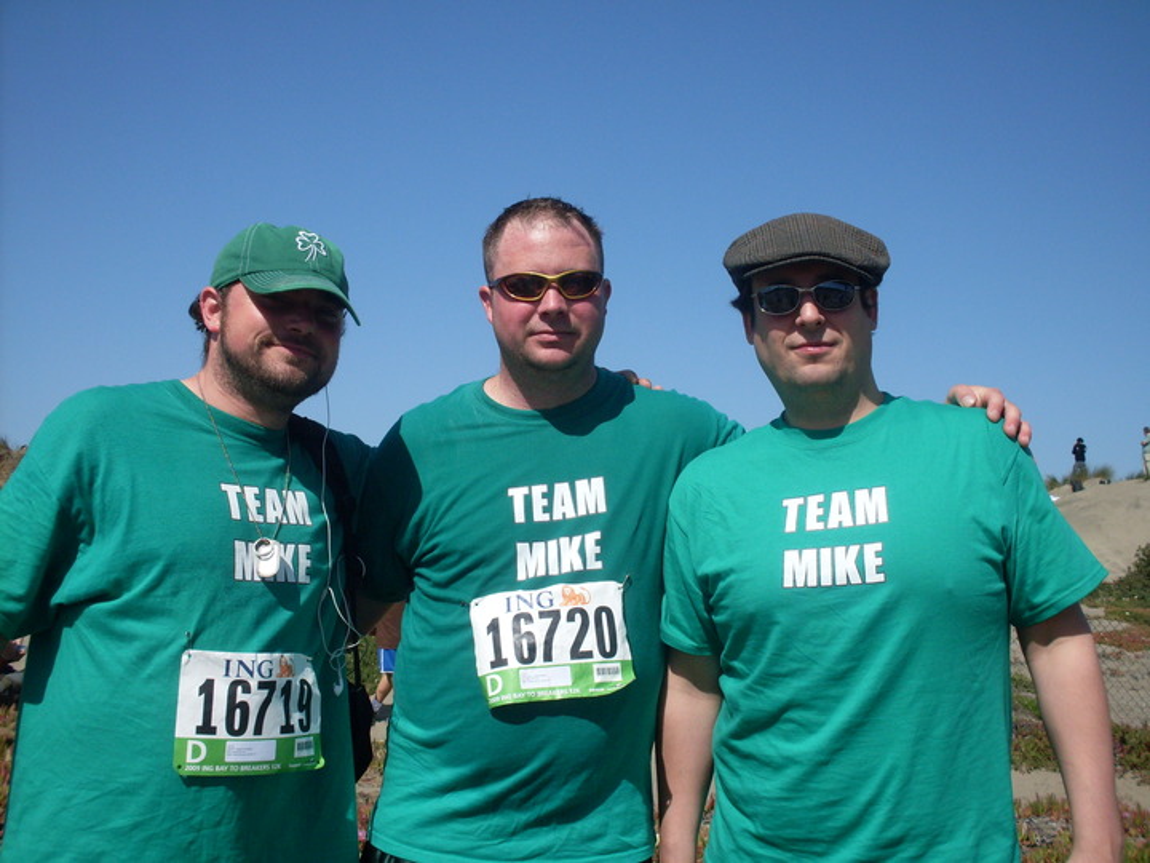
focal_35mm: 38
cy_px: 432
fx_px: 1262
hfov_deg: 49.0
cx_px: 575
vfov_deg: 37.7
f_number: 8.4
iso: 80
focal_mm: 6.3
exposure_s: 1/250
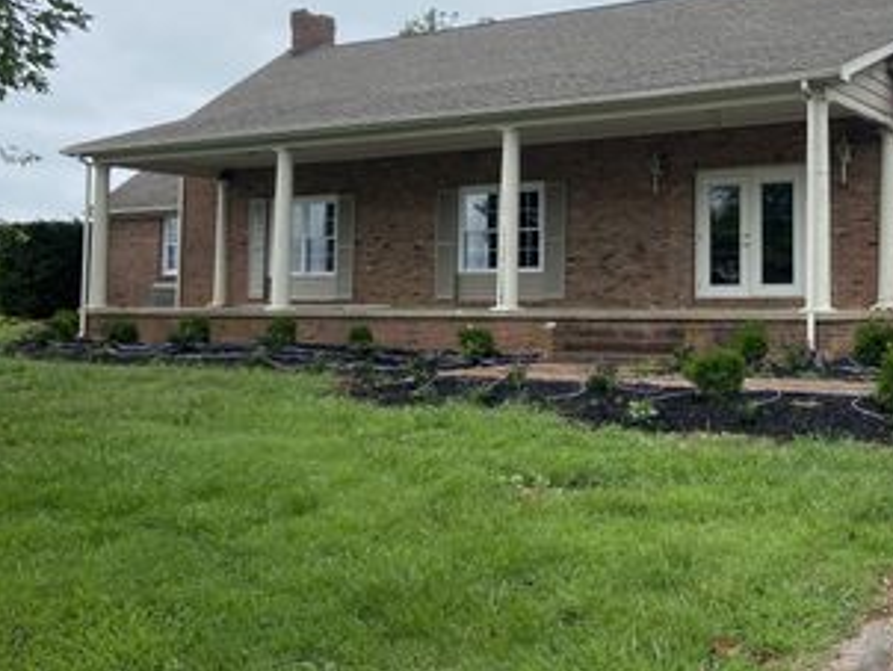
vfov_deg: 33.4
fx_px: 1110
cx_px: 633
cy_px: 235
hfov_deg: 42.9
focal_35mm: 43
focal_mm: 4.25
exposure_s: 1/1898
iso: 32
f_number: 1.8
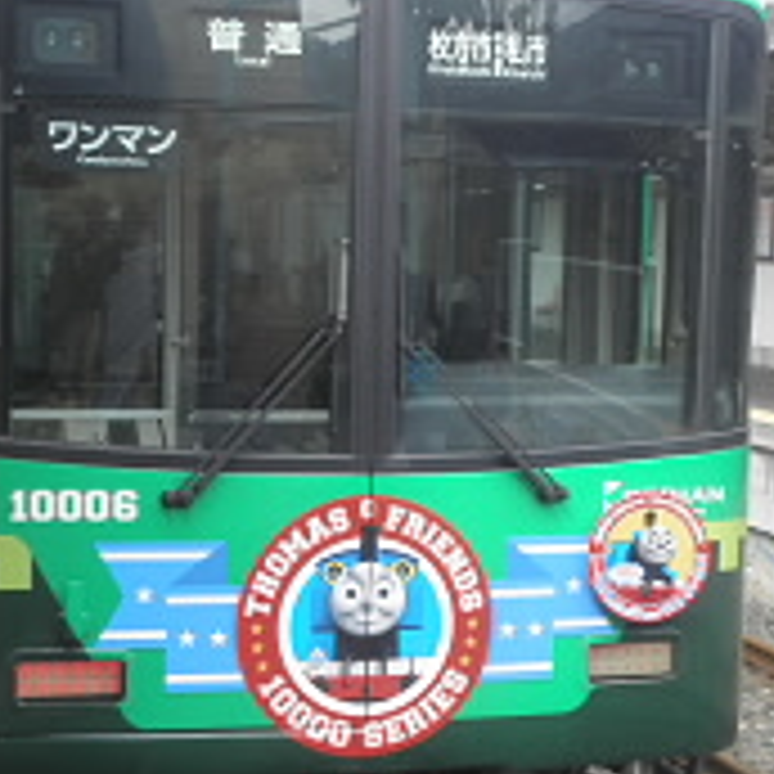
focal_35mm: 78
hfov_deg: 22.2
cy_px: 446
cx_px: 410
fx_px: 1973
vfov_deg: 22.2
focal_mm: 6.9
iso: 64
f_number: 3.9
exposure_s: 1/125
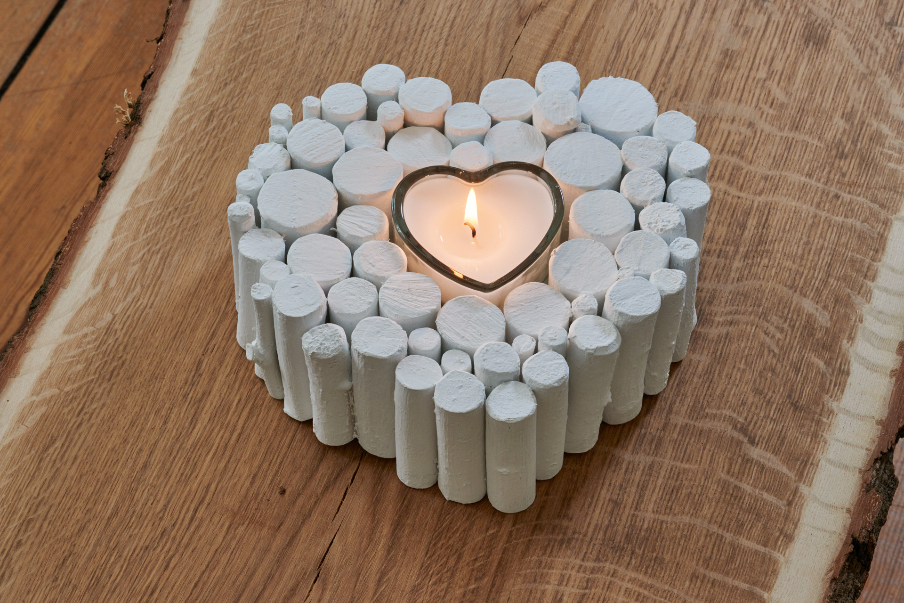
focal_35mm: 105
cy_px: 302
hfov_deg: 19.5
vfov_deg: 13.0
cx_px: 452
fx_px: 2636
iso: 125
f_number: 18
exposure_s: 1/4
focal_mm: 70
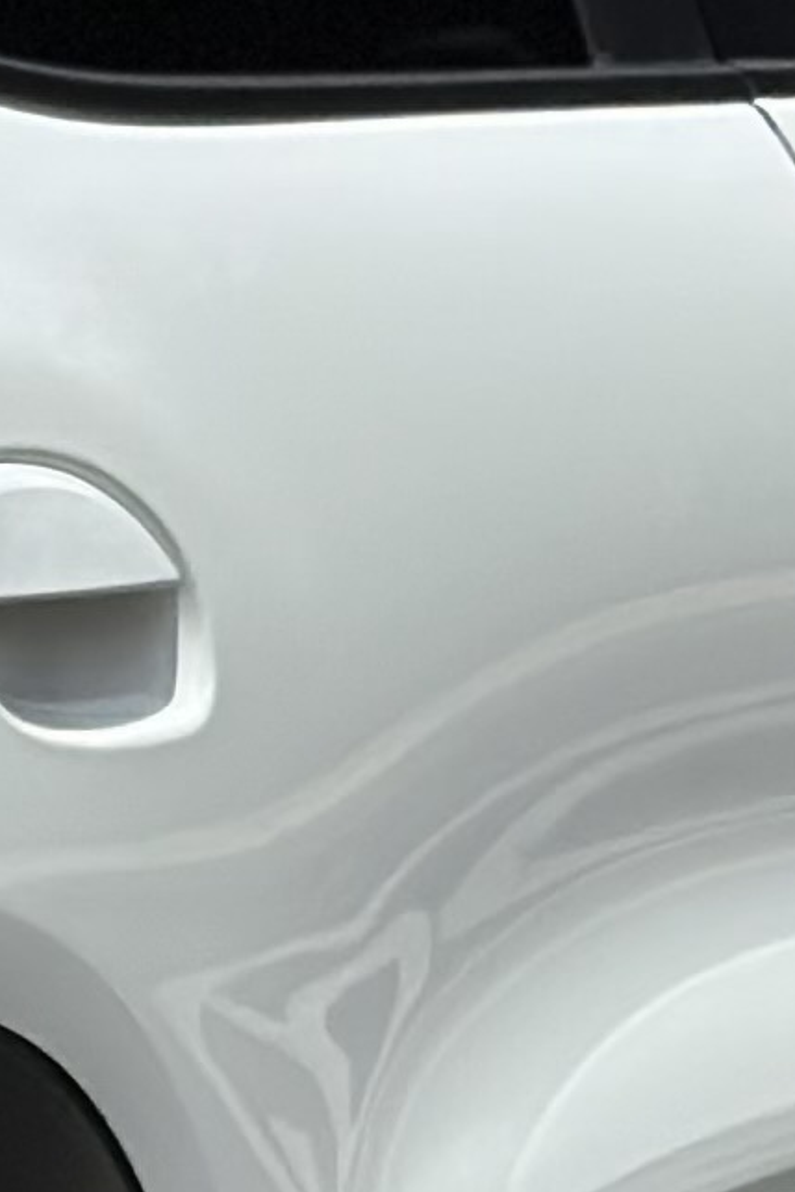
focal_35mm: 313
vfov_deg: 6.6
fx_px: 10362
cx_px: -1386
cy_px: 914
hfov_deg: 4.3
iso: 100
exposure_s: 1/8929
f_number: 1.78
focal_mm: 6.86
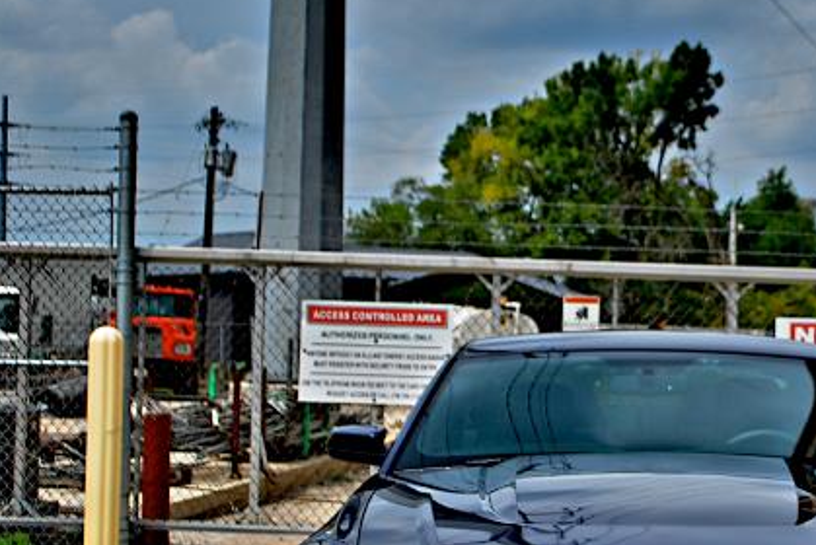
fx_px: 1996
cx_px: 641
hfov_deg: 22.8
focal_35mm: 88
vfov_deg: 15.6
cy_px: 279
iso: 100
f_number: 5
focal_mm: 24
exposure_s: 1/160
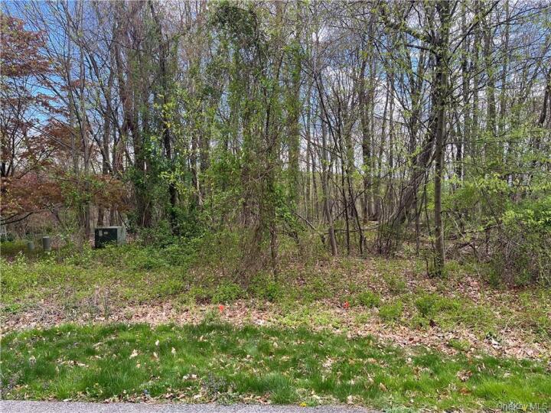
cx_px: 276
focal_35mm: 26
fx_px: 414
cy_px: 206
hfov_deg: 67.3
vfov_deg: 53.1
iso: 50
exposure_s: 1/457
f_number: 1.6
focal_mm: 5.1
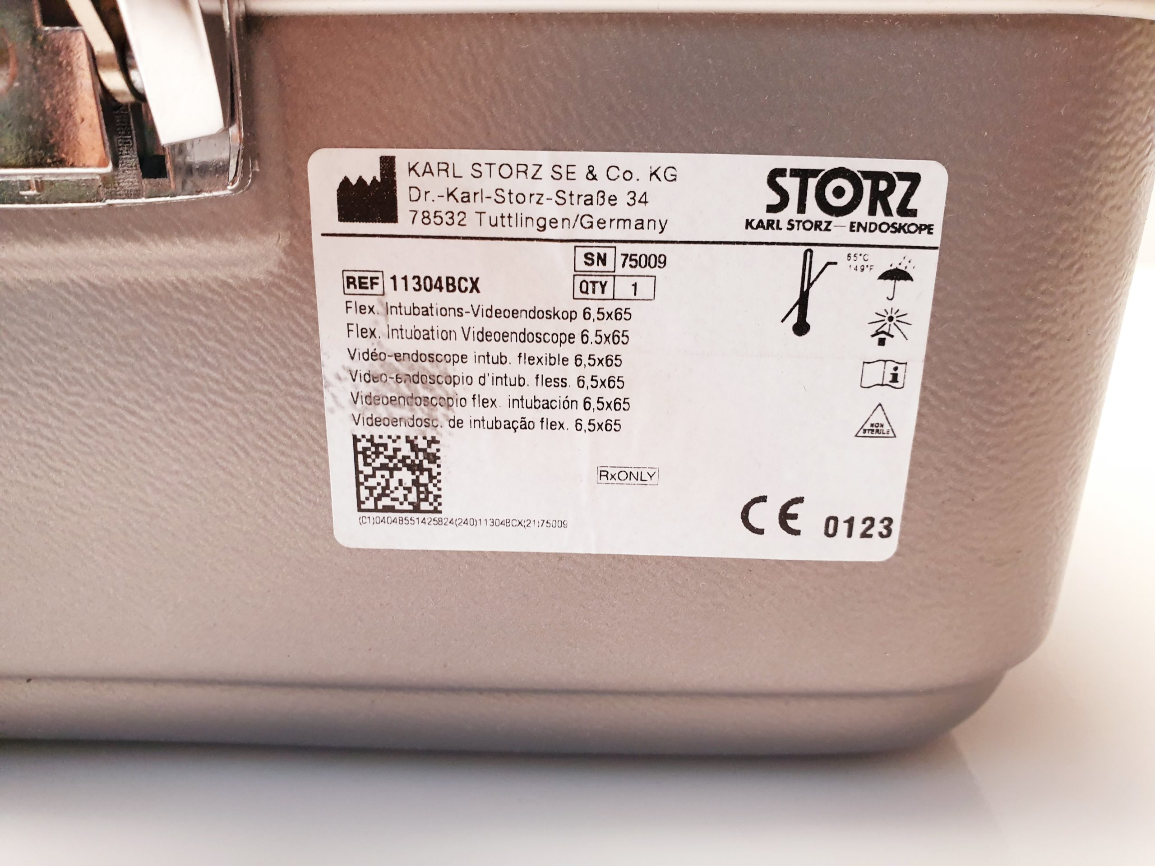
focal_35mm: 26
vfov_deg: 53.1
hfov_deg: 67.3
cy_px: 433
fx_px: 868
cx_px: 578
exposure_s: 1/50
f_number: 2.4
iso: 200
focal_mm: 4.3
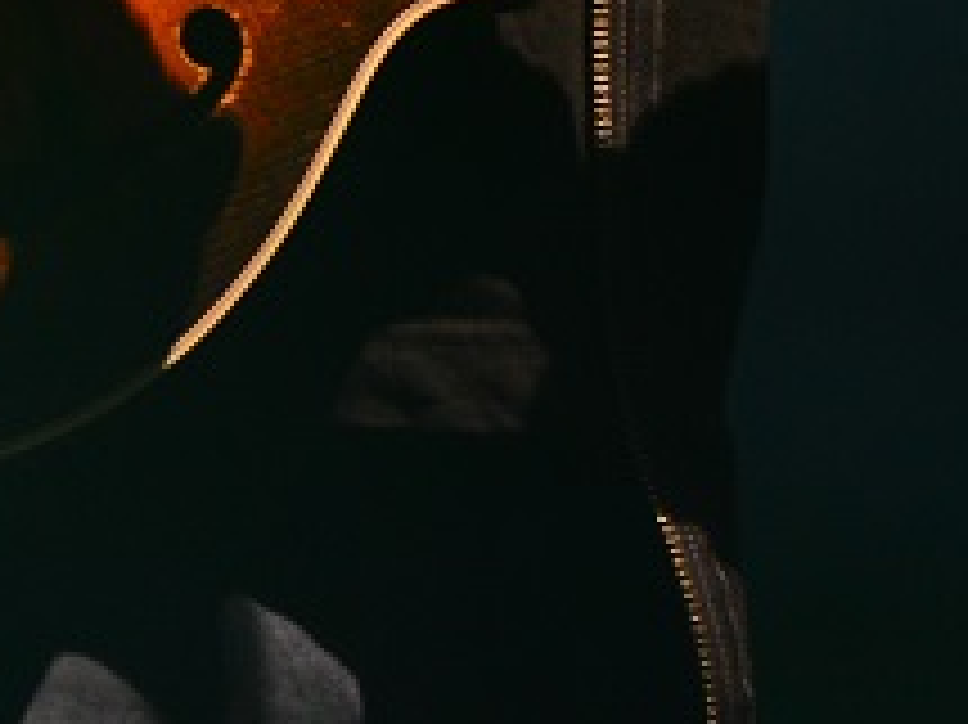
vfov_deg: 1.9
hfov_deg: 2.5
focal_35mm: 791
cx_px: 216
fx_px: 22107
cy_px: -1477
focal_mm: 120
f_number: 4
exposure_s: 1/125
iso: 720
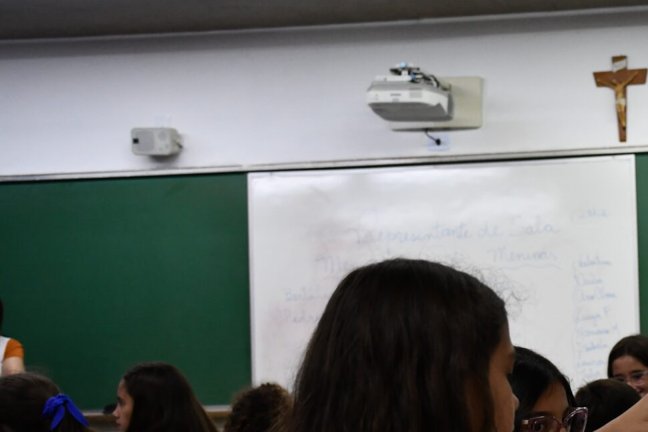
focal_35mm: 77
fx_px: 1386
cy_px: 335
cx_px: 609
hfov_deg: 25.3
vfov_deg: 17.6
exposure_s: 1/125
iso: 1600
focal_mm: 26
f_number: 3.8
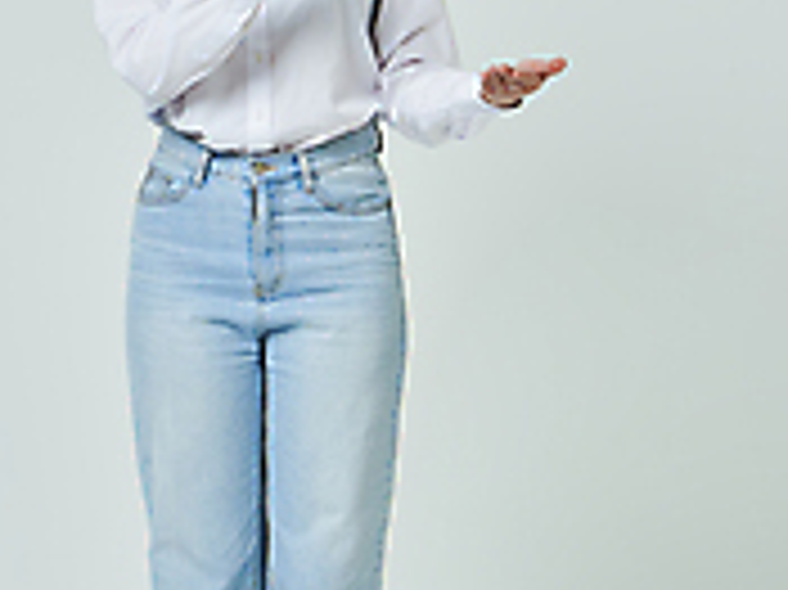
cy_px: 149
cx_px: 286
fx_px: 3503
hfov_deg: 12.8
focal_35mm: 154
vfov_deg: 9.6
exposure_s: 1/125
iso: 100
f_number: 11
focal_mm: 70
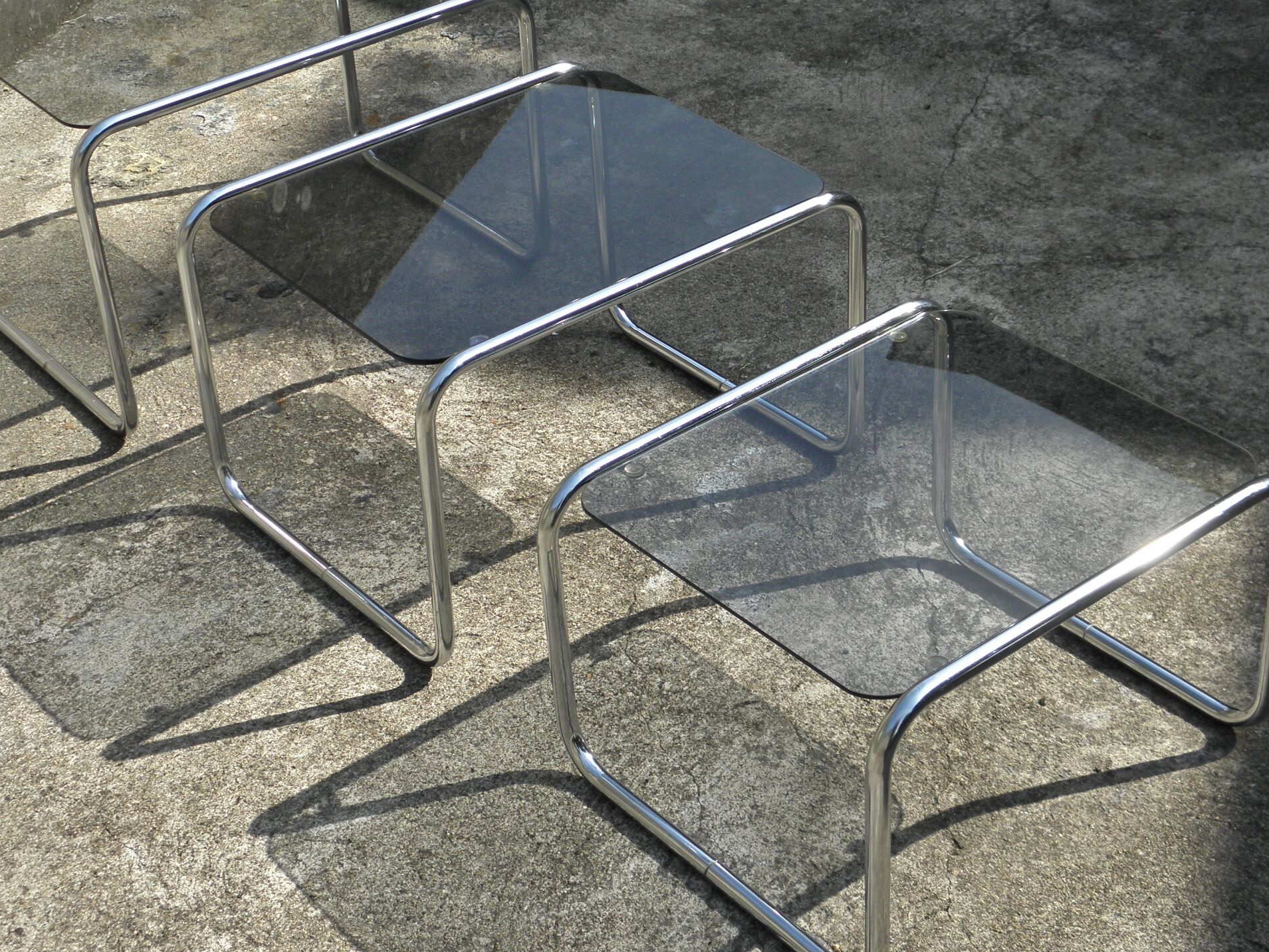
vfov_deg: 24.8
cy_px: 411
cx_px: 645
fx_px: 2163
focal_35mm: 59
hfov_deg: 32.7
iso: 100
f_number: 3.9
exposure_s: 1/400
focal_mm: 7.9
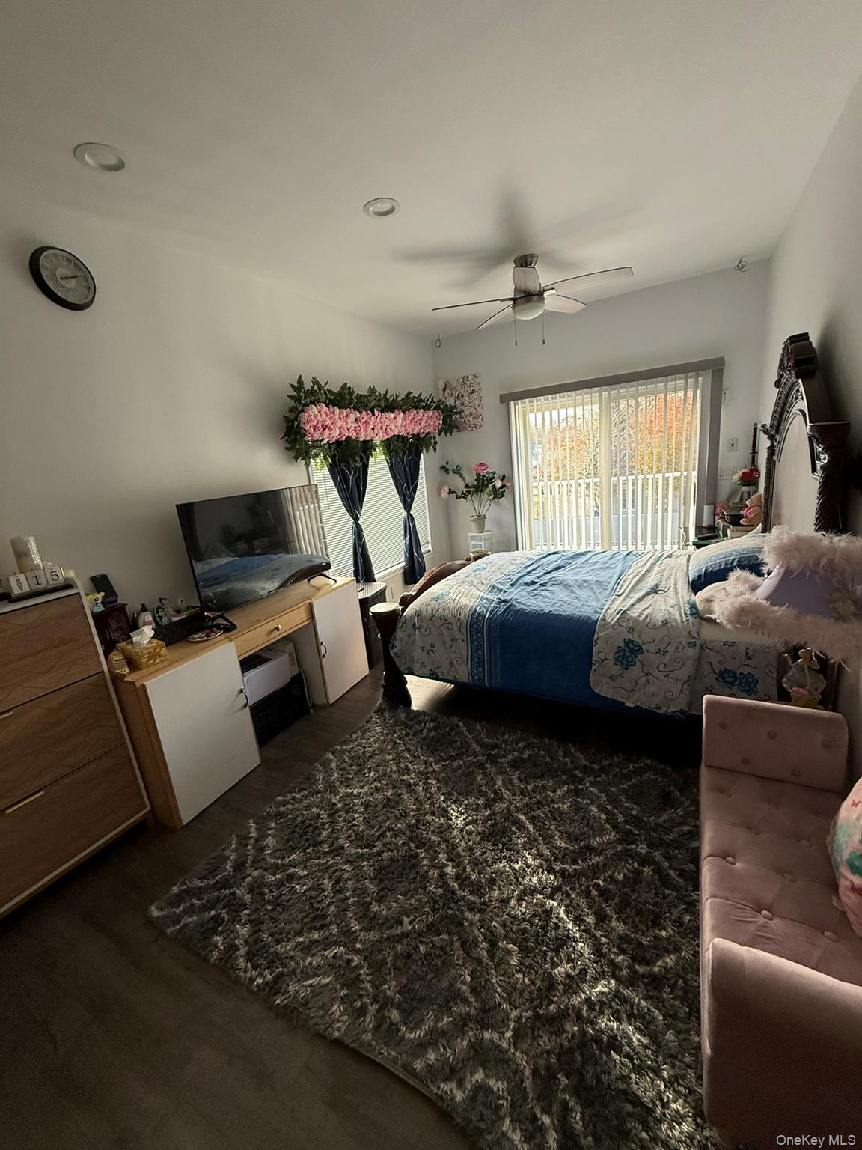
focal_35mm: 14
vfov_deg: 102.1
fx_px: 465
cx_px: 431
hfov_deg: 85.7
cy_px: 575
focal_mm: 2.22
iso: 160
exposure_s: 1/99
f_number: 2.2
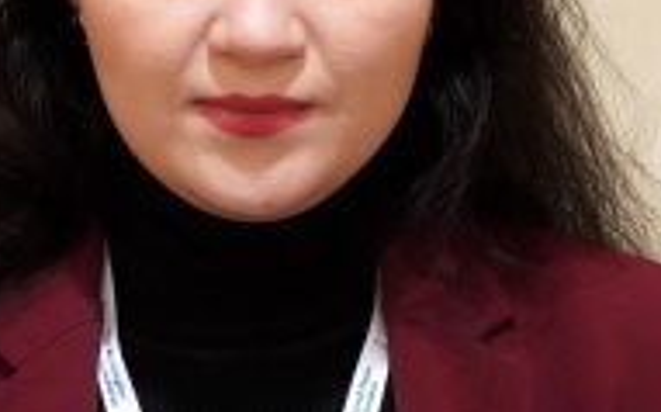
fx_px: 5580
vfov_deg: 4.2
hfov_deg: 6.8
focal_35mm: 310
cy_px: 121
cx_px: 170
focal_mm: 86
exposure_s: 1/125
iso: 6400
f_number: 5
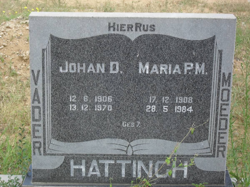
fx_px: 556
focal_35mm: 77
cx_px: 125
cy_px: 94
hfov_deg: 25.3
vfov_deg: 19.1
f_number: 5
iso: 100
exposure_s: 1/125
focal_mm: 13.6
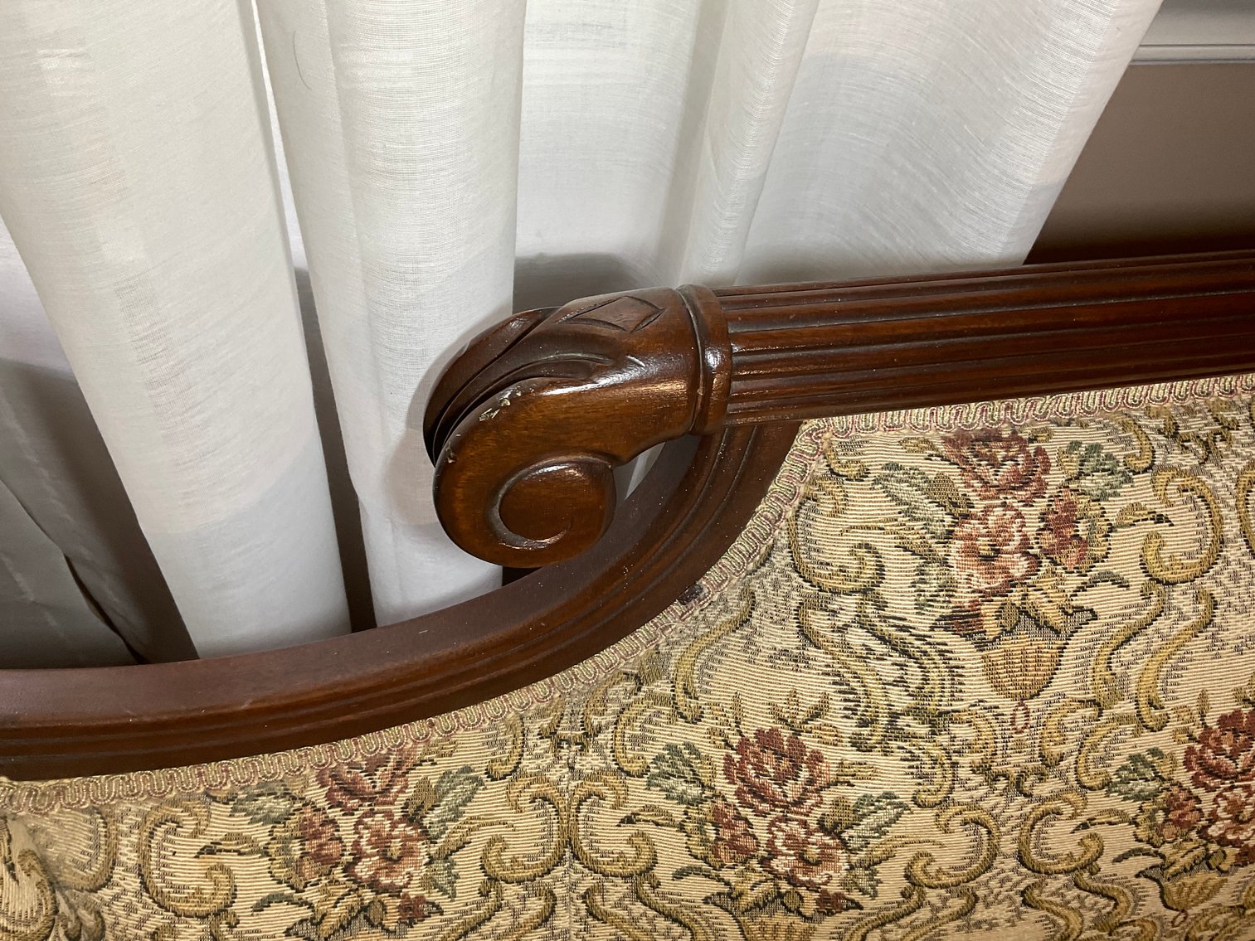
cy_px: 470
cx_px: 628
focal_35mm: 29
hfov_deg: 61.7
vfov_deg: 48.2
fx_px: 1051
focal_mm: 3
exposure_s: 1/120
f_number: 1.8
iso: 50
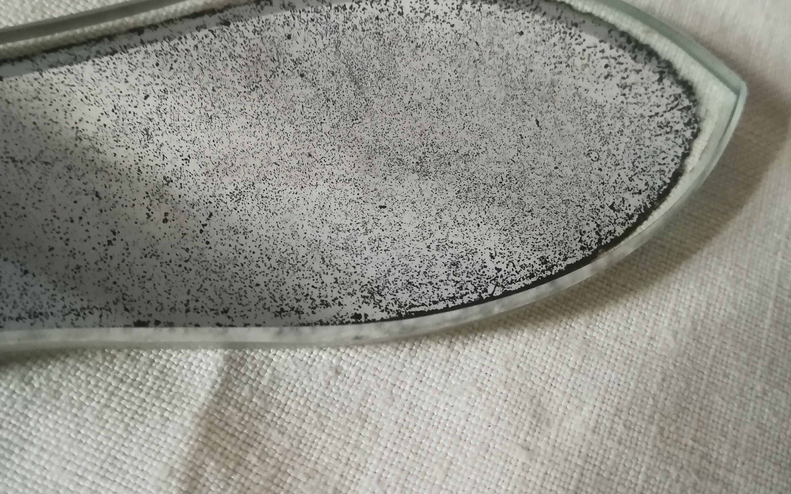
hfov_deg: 52.8
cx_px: 393
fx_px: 798
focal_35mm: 37
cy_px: 174
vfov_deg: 34.2
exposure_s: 1/25
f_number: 2.2
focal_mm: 3.83
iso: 500
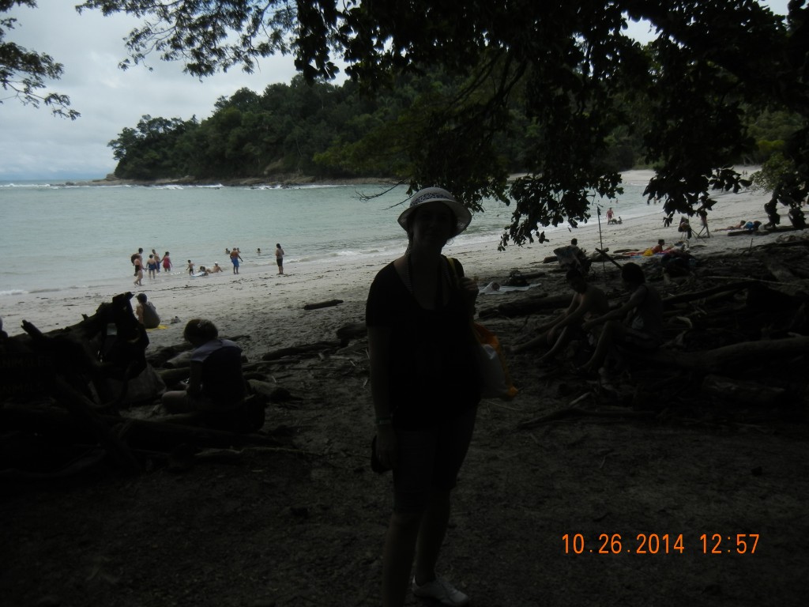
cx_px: 404
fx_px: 701
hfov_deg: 60.0
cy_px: 304
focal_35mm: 30
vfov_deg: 46.8
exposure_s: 1/763
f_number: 7
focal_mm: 5.4
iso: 160
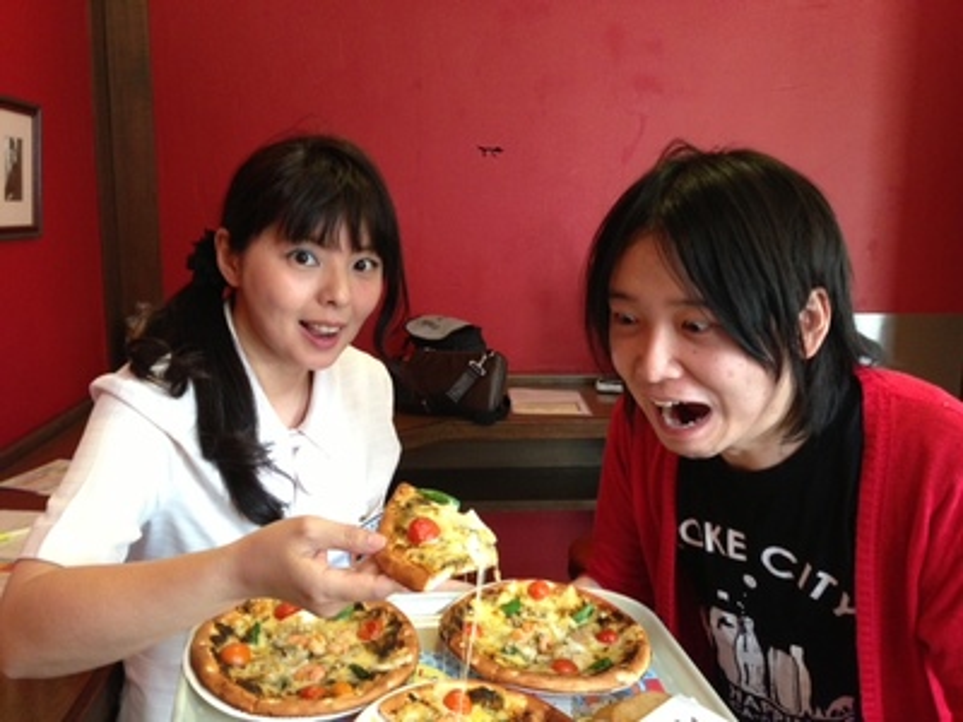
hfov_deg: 55.4
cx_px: 482
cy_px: 361
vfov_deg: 42.9
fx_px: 918
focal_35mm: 33
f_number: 2.4
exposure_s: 1/20
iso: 250
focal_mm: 4.13
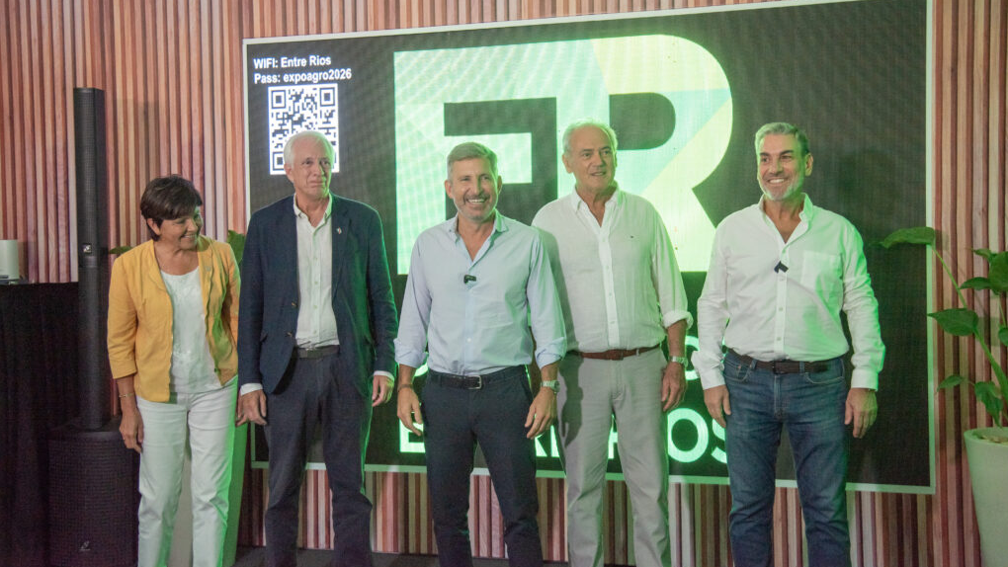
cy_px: 248
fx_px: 1069
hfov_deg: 50.5
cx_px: 505
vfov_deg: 29.7
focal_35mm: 40
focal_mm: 38
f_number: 4
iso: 1250
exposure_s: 1/320
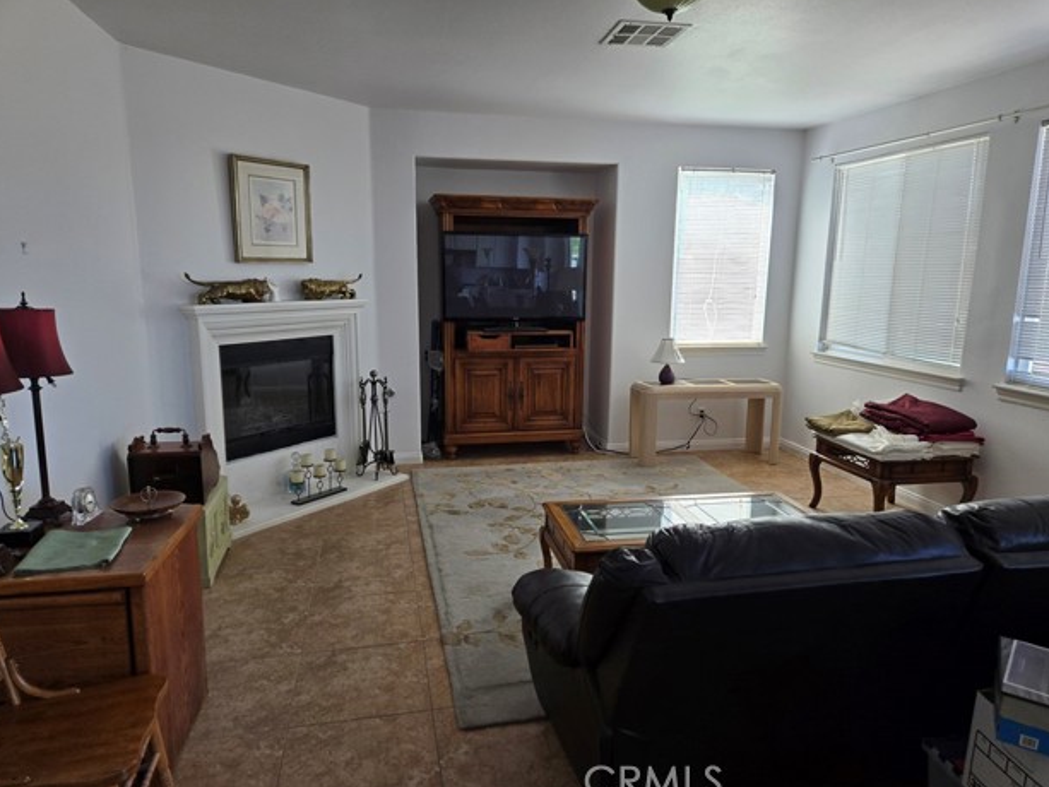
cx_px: 536
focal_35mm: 24
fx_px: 727
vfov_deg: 56.8
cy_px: 395
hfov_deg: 71.6
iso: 64
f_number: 1.8
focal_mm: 5.4
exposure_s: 1/180
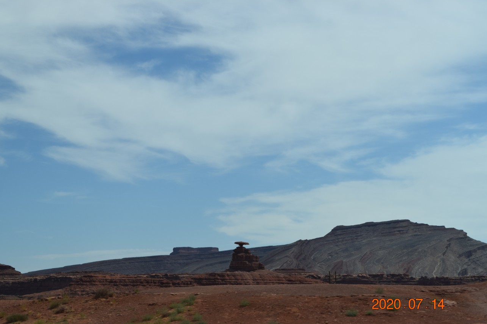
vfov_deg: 15.8
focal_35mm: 87
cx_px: 238
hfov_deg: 23.5
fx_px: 1170
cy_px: 160
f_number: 10
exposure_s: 1/400
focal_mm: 55
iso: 200
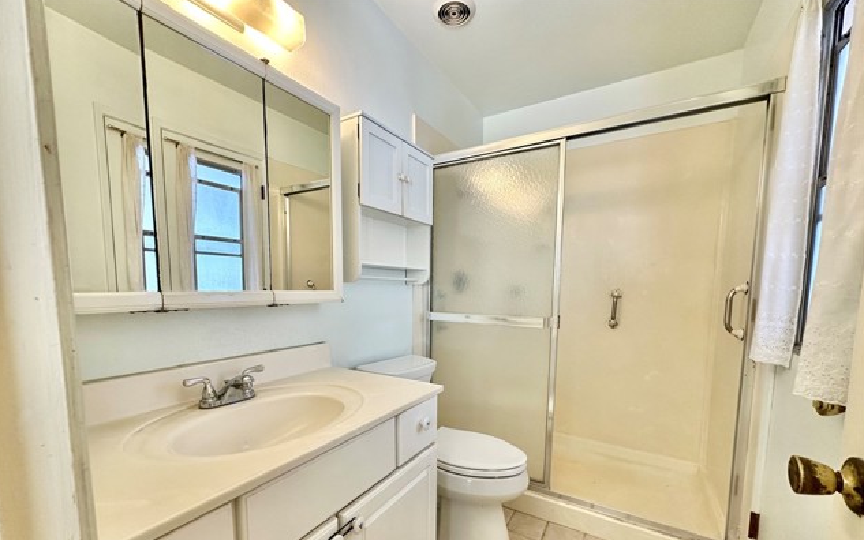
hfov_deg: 101.4
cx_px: 429
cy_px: 323
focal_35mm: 15
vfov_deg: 74.0
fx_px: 353
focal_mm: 2.22
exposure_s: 1/120
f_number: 2.2
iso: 200
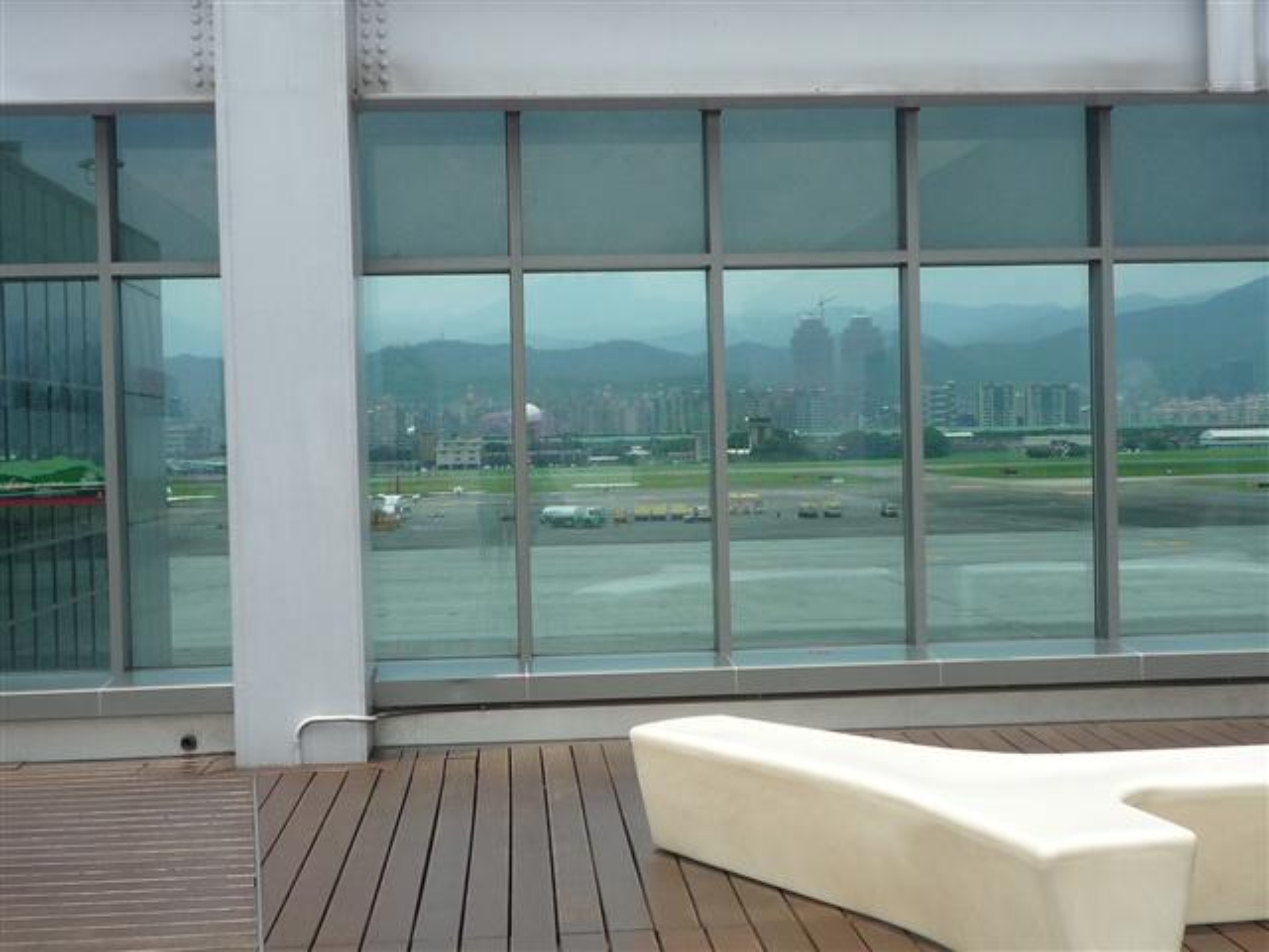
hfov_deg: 41.2
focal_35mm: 46
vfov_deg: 31.5
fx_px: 1686
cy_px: 476
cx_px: 634
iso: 100
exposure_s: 1/640
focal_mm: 4.5
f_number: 4
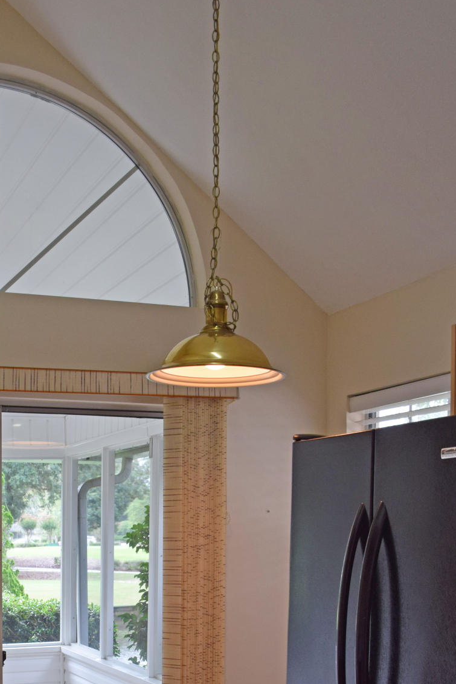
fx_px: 1007
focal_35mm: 53
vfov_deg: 35.7
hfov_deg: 25.2
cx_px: 117
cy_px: 588
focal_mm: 20
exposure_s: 1/125
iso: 400
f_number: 5
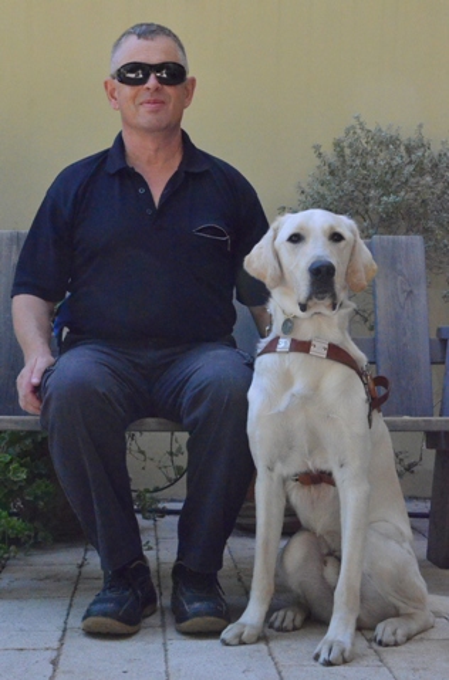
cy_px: 340
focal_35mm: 60
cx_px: 224
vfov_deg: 33.5
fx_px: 1131
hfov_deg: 22.5
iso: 6400
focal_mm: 40
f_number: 10
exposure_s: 1/1250
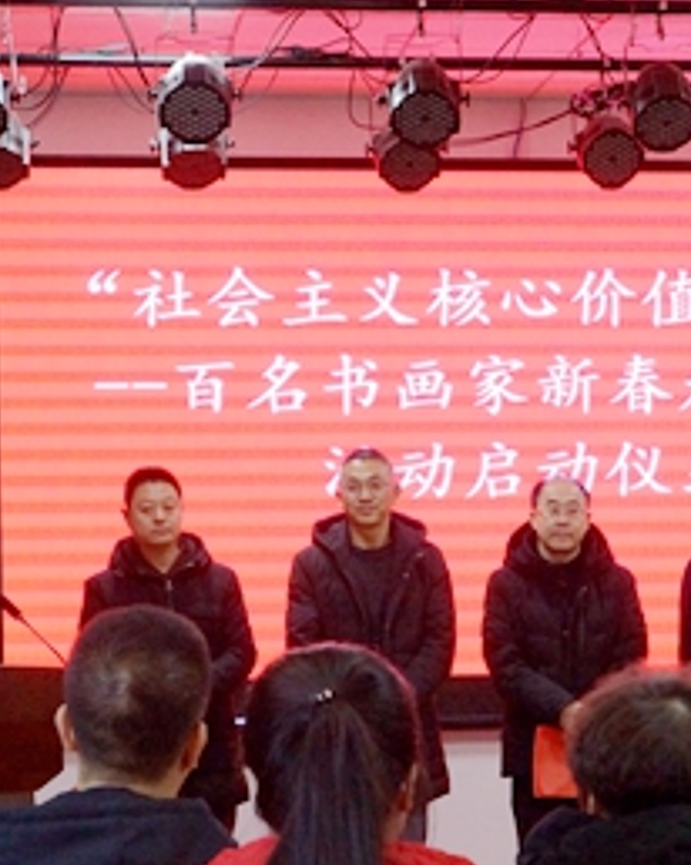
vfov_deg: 17.9
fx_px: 2739
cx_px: 449
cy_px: 637
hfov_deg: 14.4
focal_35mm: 107
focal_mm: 33
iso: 1600
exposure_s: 1/125
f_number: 6.3
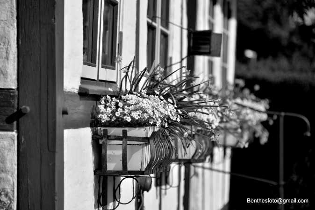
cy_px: 105
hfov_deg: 11.4
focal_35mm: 180
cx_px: 158
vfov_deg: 7.6
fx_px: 1576
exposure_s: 1/1600
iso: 200
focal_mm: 180
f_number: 5.6
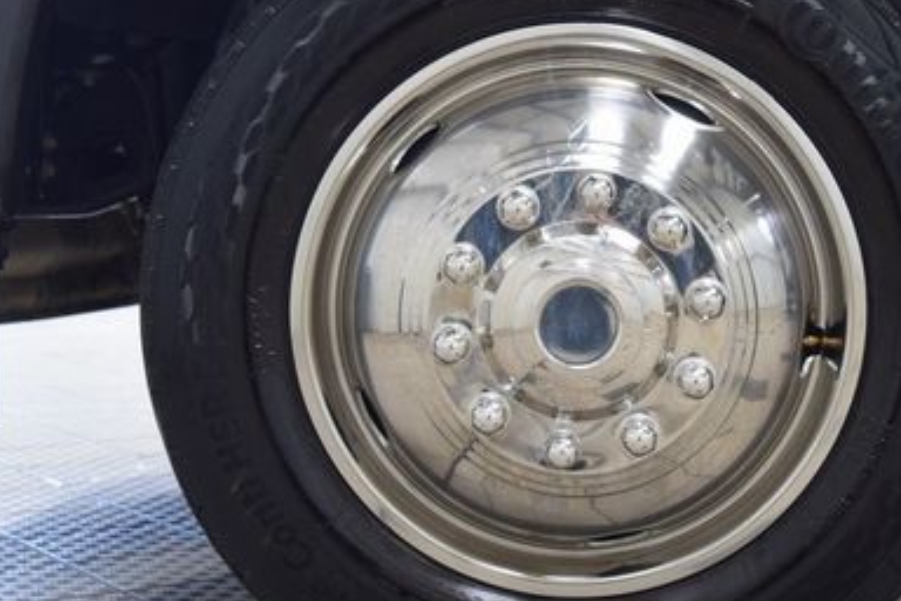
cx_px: 584
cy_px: 302
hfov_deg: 22.5
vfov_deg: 15.2
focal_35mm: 90
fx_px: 2252
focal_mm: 36
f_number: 6.3
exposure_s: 1/15
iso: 720
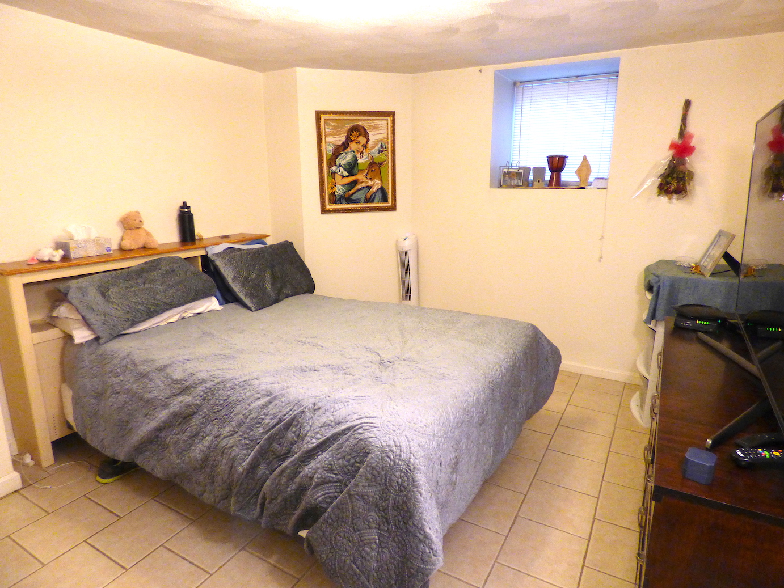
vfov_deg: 66.0
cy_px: 294
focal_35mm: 20
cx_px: 392
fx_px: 453
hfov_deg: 81.7
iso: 400
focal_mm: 3.58
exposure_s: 1/25
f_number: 2.8
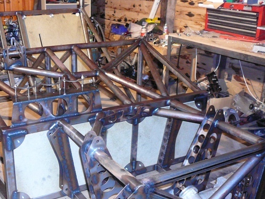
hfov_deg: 40.9
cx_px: 95
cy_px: 114
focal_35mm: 46
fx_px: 352
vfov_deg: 31.5
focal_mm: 5.2
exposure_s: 1/30
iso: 320
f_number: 2.8
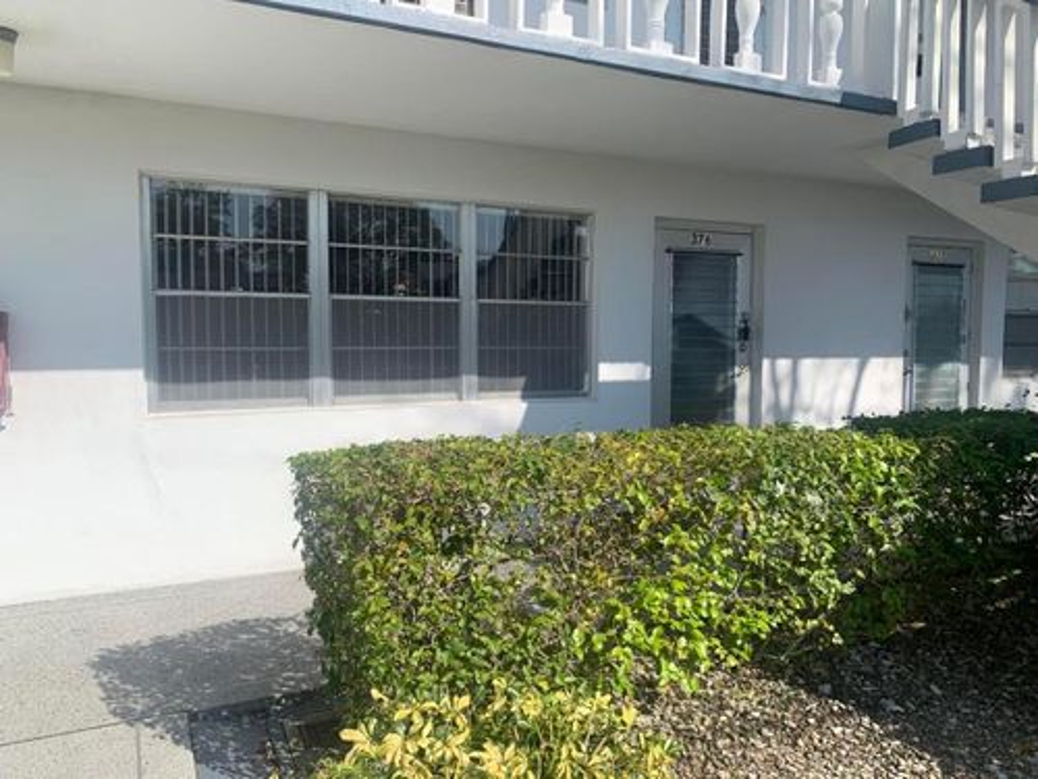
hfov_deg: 67.3
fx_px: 780
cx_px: 519
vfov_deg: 53.1
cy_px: 390
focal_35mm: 26
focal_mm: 4.25
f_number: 1.8
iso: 25
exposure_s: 1/2257
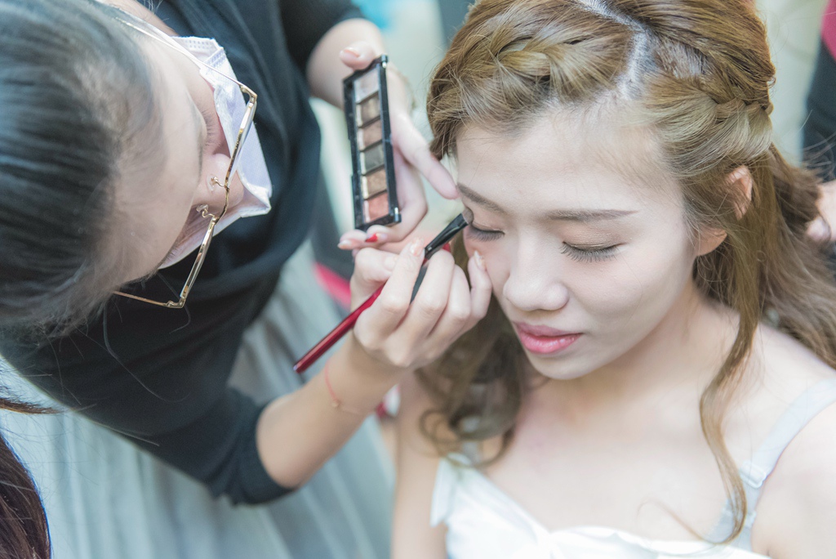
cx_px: 418
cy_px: 280
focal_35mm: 45
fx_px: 1046
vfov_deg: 29.9
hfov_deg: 43.6
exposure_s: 1/200
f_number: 3.2
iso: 5000
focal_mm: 45
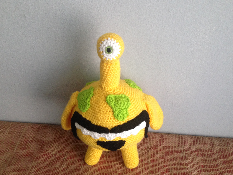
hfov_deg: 52.6
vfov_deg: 40.7
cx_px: 110
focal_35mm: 35
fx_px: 236
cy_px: 91
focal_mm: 4.12
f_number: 2.4
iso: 160
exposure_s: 1/20
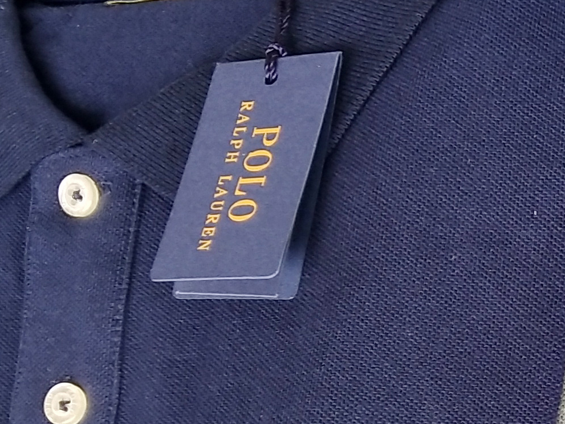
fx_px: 1992
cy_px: 514
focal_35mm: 122
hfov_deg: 15.6
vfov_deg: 11.9
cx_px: 647
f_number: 1.8
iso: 88
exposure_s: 1/100
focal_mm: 3.95
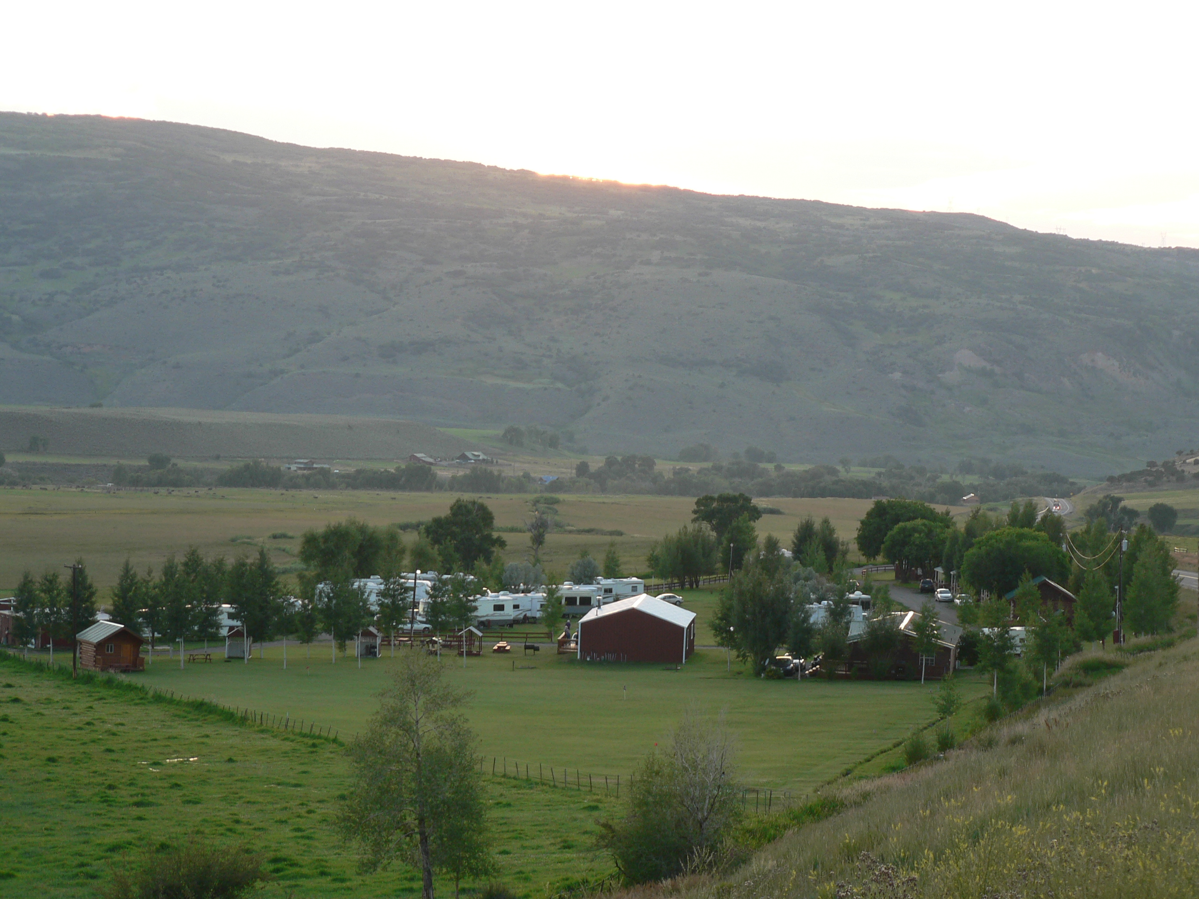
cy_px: 450
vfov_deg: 12.5
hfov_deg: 16.6
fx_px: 4122
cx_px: 600
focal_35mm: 119
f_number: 3.2
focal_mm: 19.9
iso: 80
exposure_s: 1/50
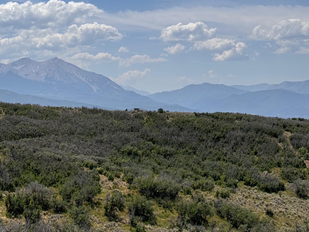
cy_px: 124
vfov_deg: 20.7
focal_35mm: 71
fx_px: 634
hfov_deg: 27.3
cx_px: 105
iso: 64
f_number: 1.78
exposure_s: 1/7092
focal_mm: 6.76
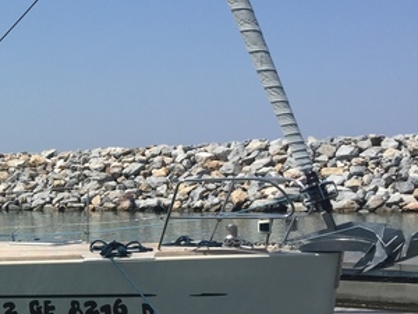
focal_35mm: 79
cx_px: -139
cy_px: 215
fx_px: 954
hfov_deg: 22.0
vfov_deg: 18.6
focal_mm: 4.15
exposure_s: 1/2825
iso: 32
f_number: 2.2
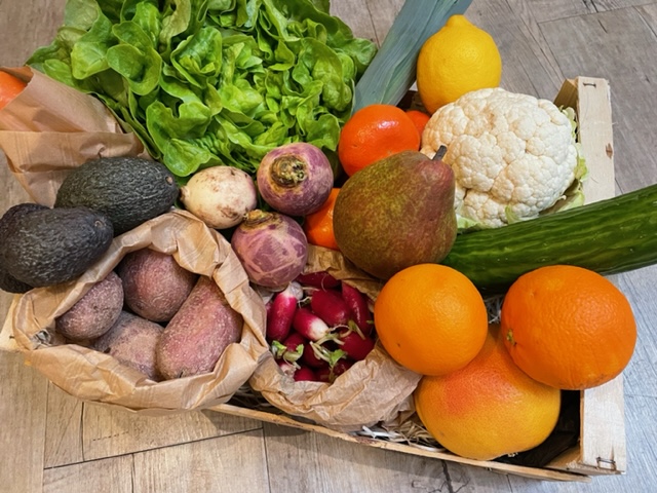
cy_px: 246
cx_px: 328
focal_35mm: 26
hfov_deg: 67.3
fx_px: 493
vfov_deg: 53.1
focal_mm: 4.2
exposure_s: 1/50
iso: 400
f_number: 1.6
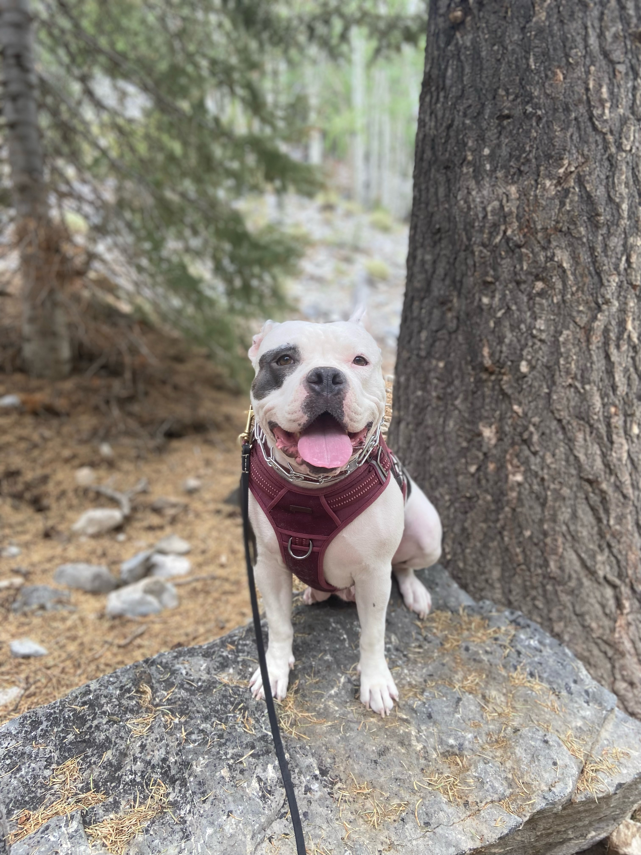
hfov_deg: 53.1
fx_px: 642
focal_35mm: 26
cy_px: 428
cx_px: 320
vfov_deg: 67.3
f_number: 1.8
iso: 32
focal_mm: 4.25
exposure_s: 1/130
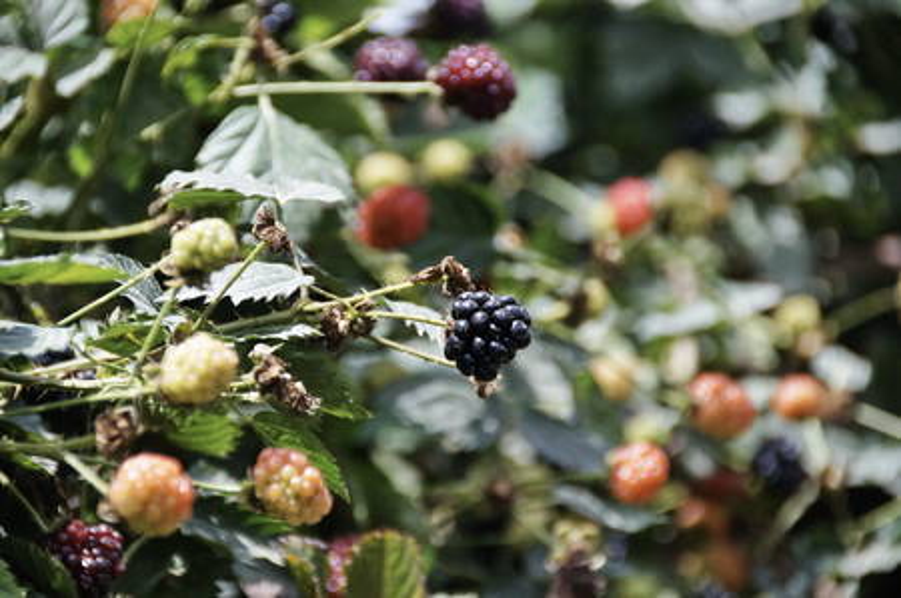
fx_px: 7500
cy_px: 299
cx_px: 450
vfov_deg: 4.6
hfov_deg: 6.9
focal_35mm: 300
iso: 640
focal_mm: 200
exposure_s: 1/320
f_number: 6.3
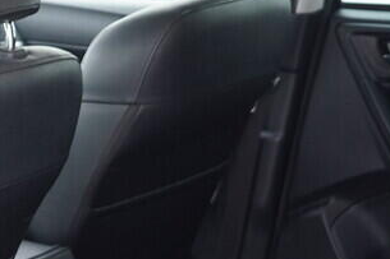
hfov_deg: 16.6
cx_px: 18
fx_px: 1310
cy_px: 336
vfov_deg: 11.0
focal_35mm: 121
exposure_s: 1/40
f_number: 2.8
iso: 400
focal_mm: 24
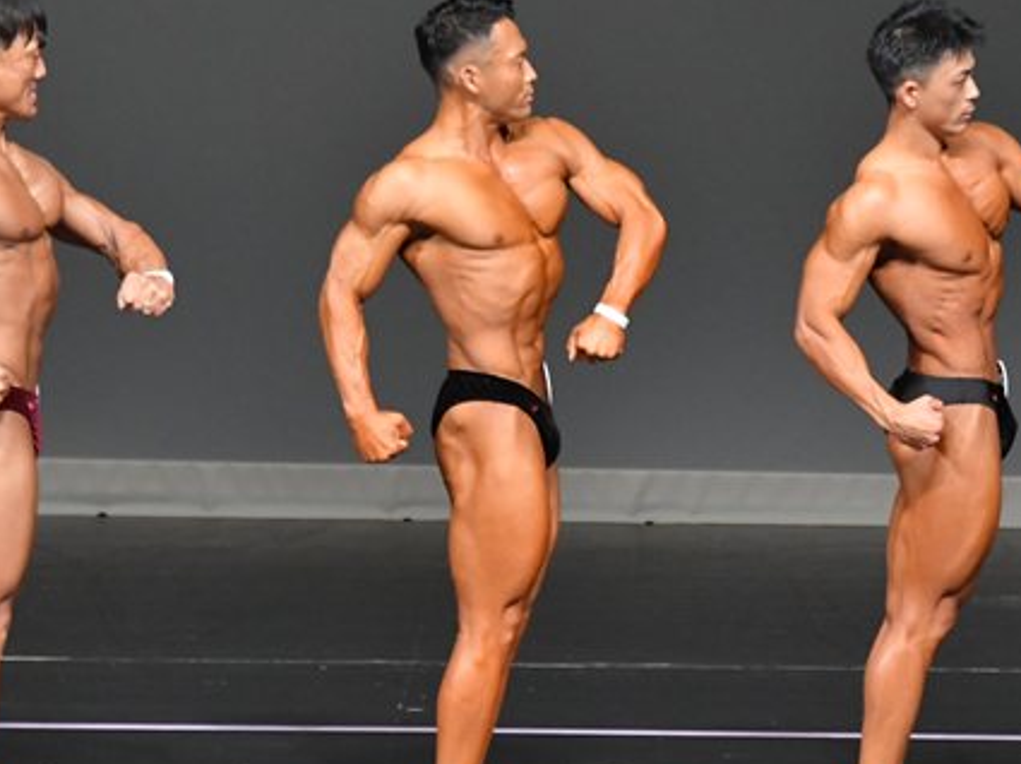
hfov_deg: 4.0
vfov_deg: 3.0
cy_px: 418
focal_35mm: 500
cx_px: 758
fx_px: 14735
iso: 5000
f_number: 5.6
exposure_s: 1/400
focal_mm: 190
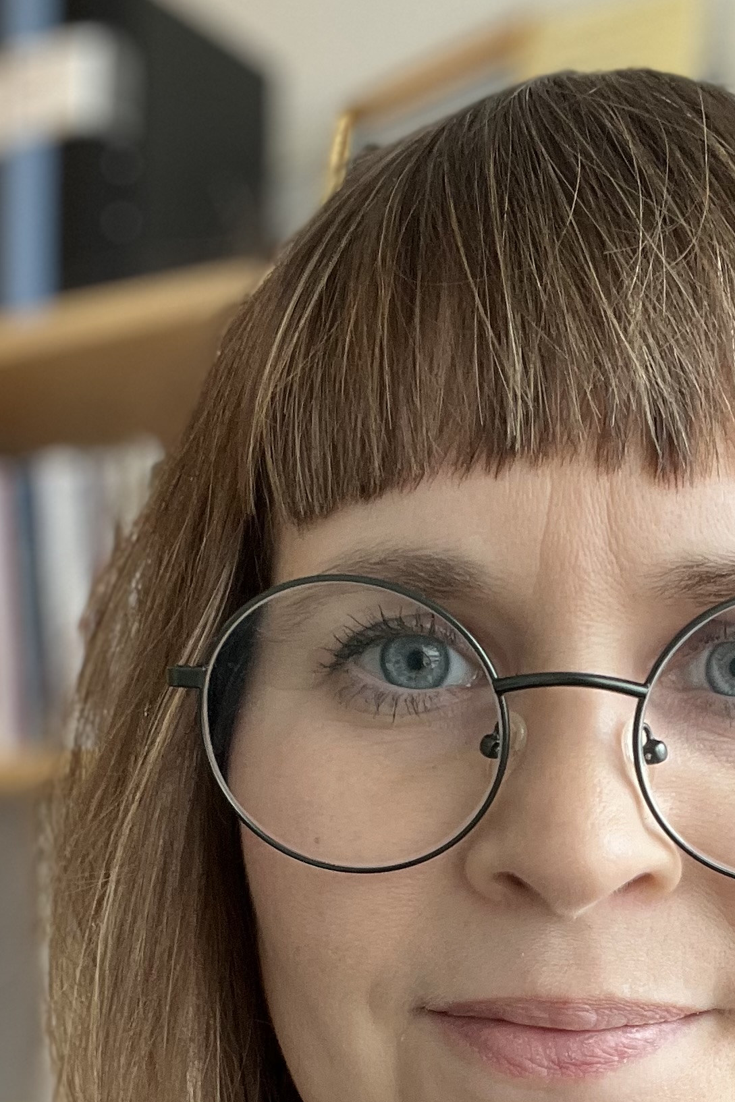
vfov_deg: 32.9
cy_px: 901
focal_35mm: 59
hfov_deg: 22.7
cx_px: 582
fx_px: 1806
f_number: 2.2
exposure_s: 1/93
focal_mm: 2.71
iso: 100
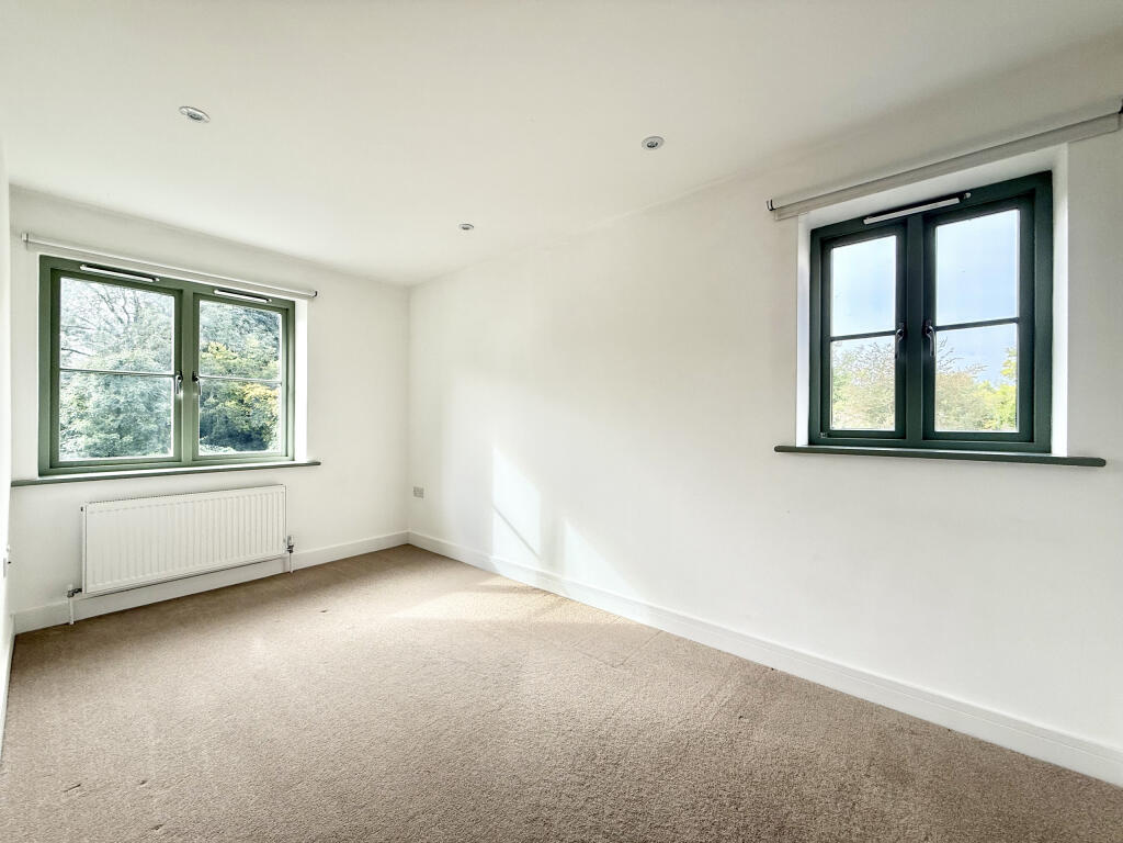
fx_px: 454
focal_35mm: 14
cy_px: 422
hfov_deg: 102.1
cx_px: 562
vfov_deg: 85.7
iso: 50
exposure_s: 1/218
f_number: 2.2
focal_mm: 2.22
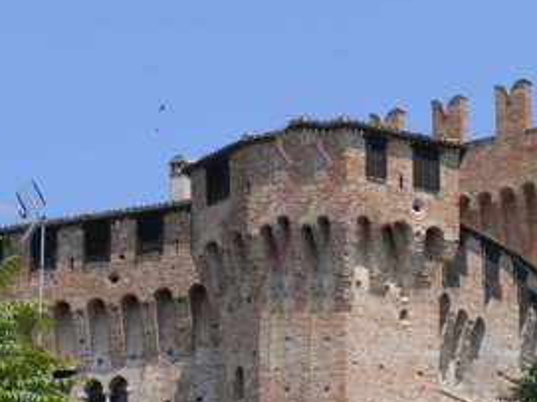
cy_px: 303
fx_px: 3659
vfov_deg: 6.3
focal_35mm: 236
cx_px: 309
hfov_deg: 8.4
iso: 125
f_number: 6.3
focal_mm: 40.7
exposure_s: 1/400
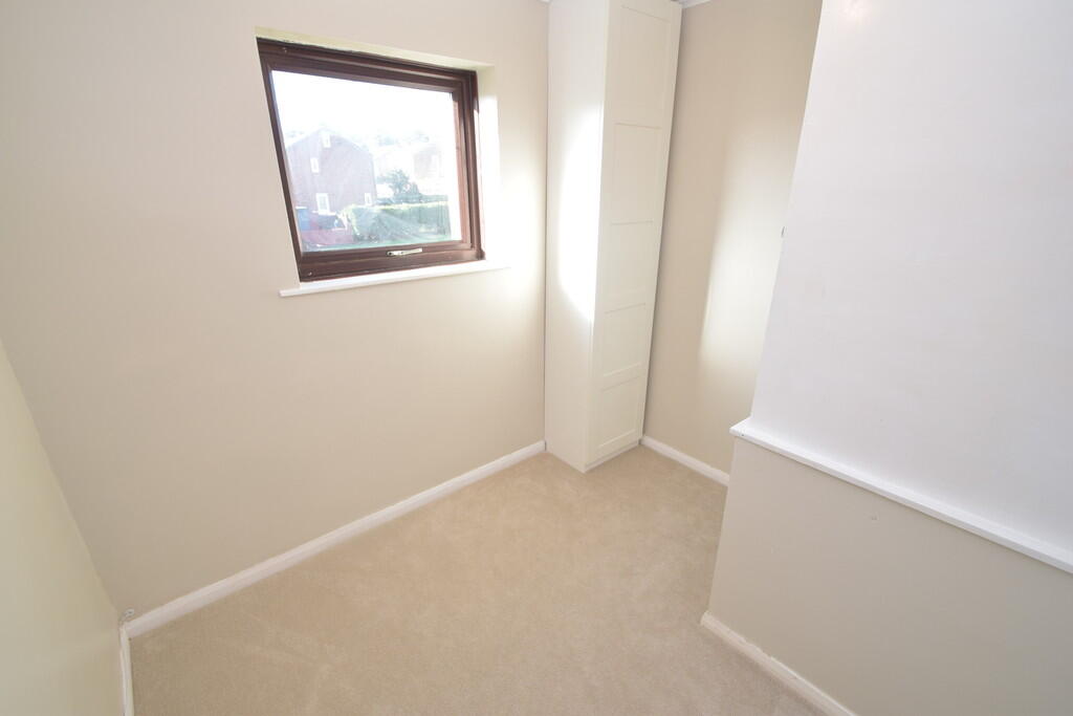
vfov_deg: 77.3
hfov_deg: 100.4
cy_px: 358
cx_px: 536
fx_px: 447
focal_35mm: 15
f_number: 6.3
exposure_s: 1/160
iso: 800
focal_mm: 10
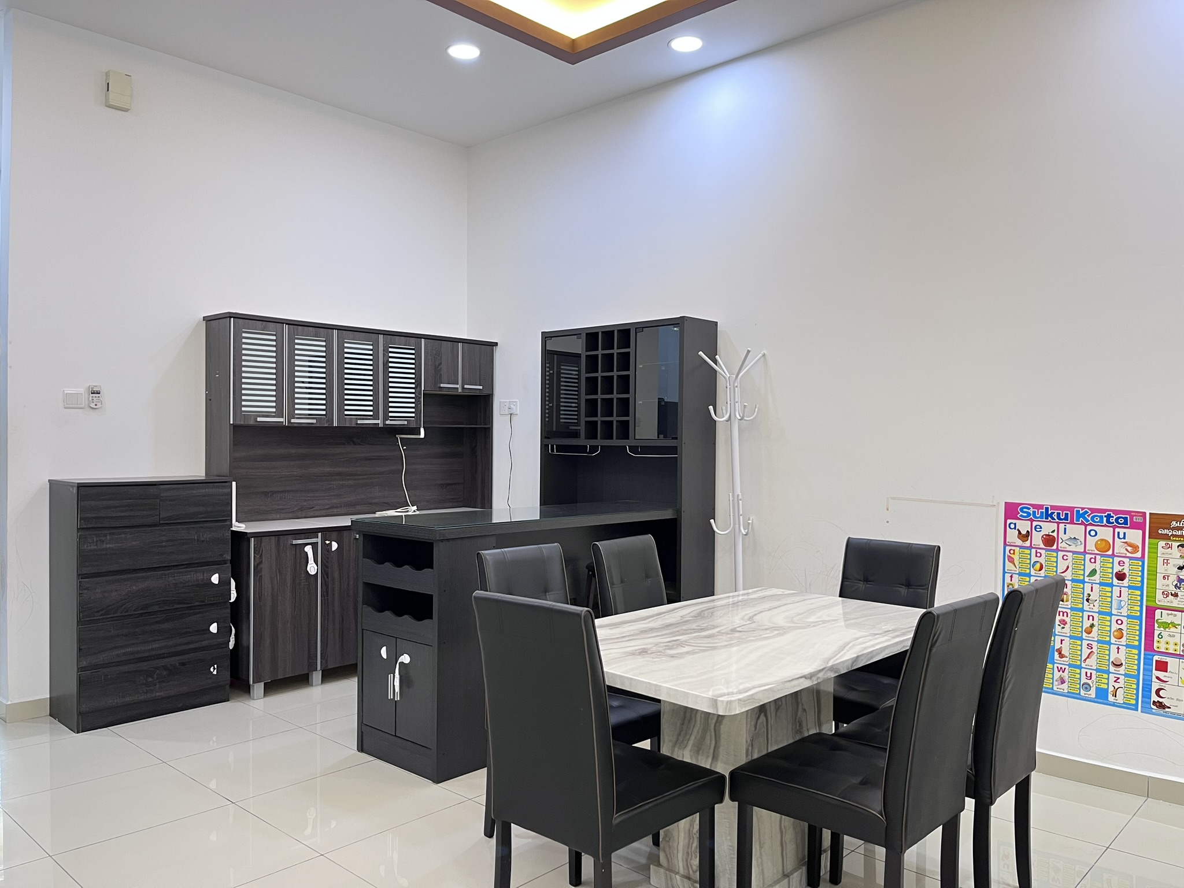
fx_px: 889
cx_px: 592
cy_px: 444
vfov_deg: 53.1
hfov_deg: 67.3
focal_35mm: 26
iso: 80
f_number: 1.6
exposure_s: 1/50
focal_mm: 5.1
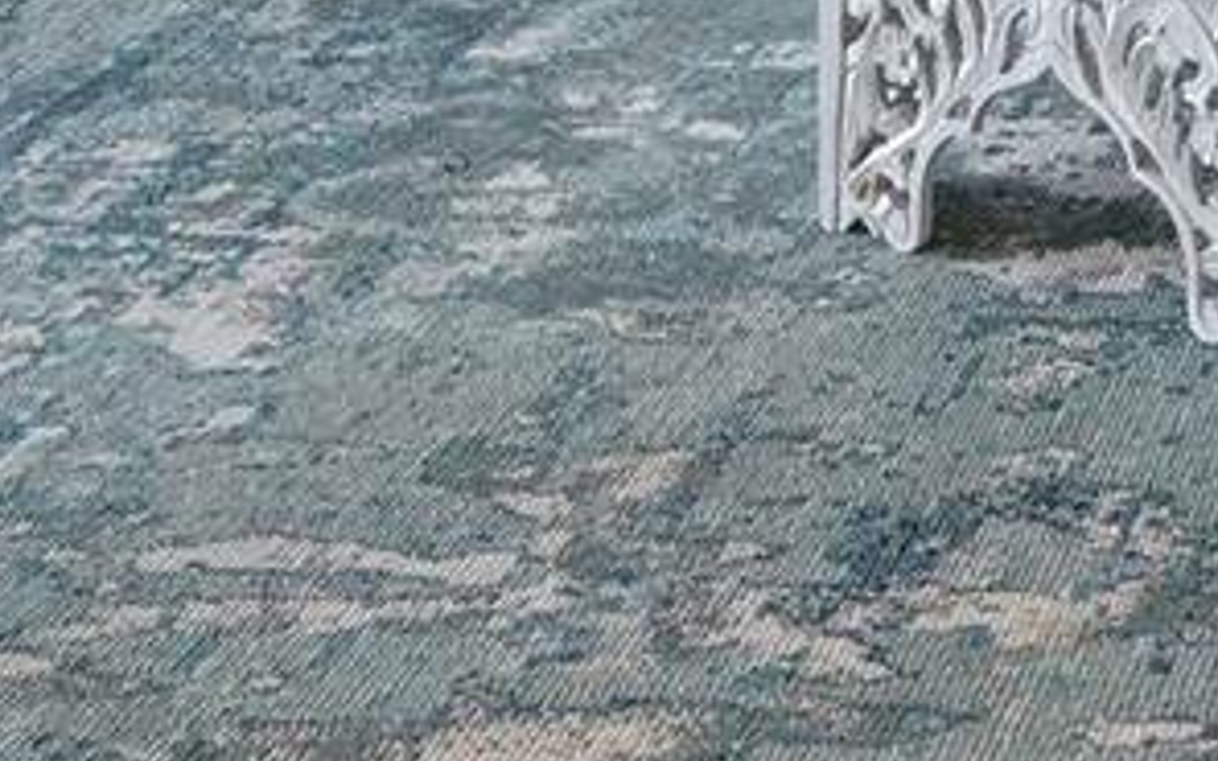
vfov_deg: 10.6
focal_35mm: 99
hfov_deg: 18.6
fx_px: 3286
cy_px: -1251
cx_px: 1823
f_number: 8
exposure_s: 1/15
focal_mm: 18
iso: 400
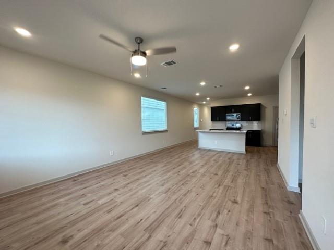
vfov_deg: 85.7
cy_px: 125
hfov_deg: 102.1
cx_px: 167
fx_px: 135
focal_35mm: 14
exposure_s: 1/120
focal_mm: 2.22
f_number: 2.2
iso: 160
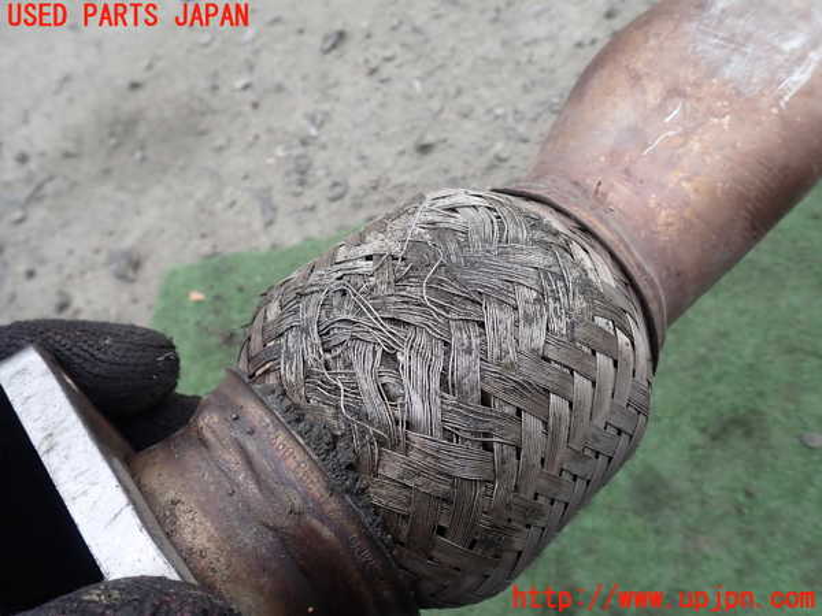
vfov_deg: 54.9
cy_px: 308
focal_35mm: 25
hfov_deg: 69.4
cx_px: 411
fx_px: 594
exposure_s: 1/250
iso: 100
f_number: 2.8
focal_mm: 4.5
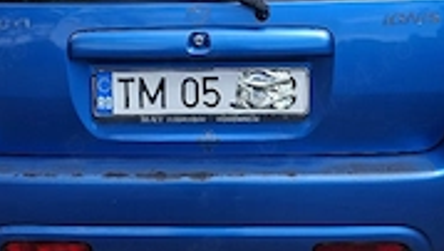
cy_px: 127
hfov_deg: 37.1
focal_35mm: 56
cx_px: 191
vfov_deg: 21.5
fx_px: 660
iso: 50
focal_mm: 5.54
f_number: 1.8
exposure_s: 1/909
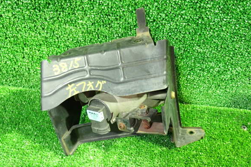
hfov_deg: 55.8
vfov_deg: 38.9
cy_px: 86
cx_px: 123
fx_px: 237
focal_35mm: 34
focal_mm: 5.79
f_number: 2.4
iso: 800
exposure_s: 1/10
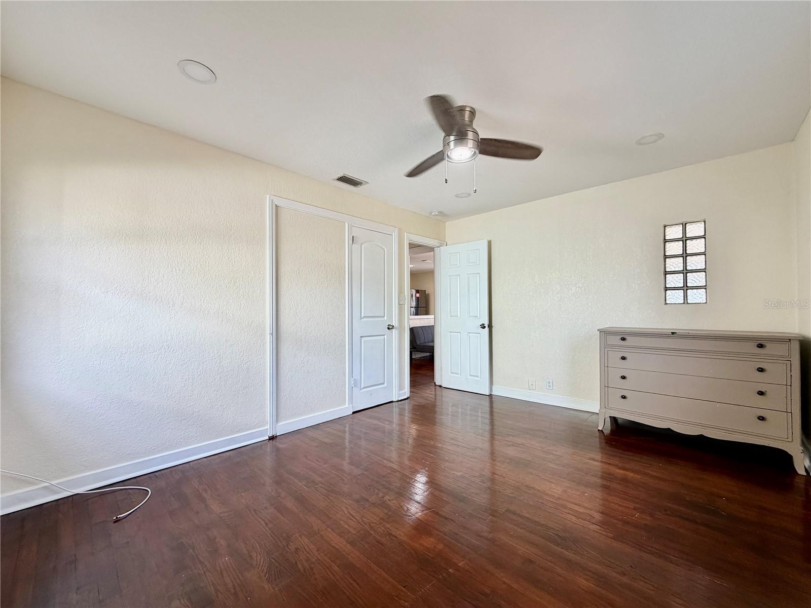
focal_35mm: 14
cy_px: 304
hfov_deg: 102.1
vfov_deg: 85.7
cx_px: 406
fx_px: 328
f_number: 2.2
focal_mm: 2.22
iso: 80
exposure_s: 1/120
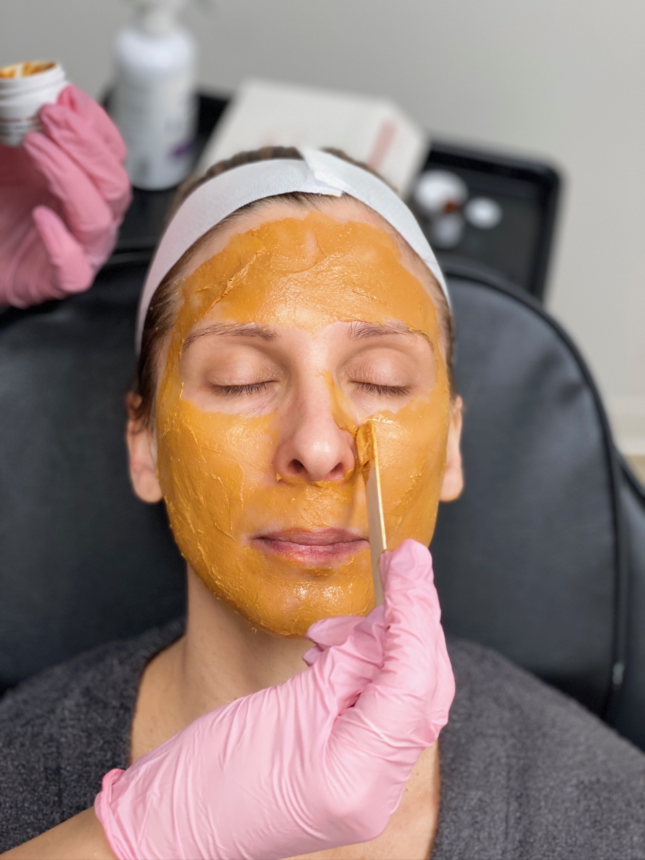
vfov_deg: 36.8
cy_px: 430
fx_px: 1292
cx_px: 322
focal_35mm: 52
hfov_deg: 28.0
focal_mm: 6
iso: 160
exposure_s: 1/120
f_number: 2
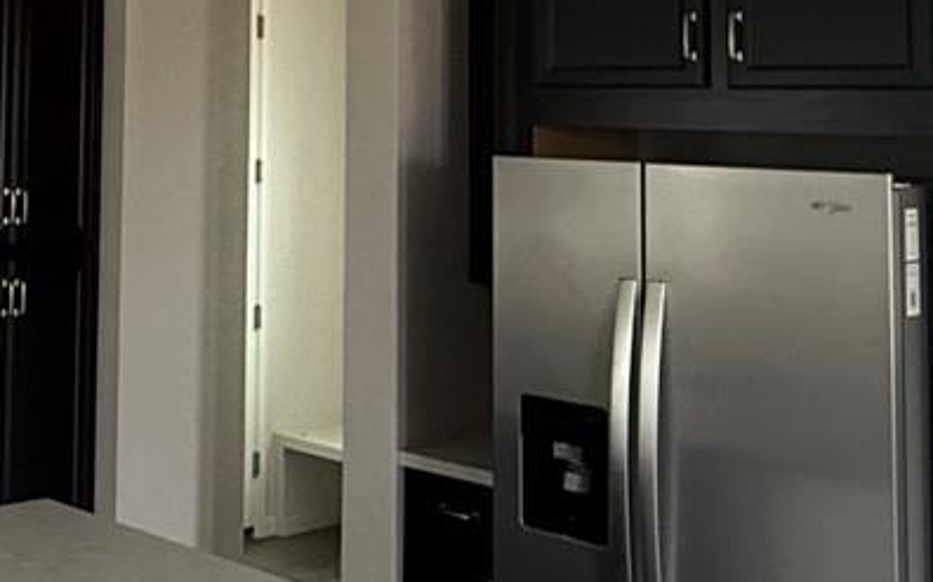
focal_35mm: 60
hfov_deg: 30.8
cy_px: 7
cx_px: -64
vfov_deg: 20.9
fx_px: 1525
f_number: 2.2
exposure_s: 1/64
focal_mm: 2.22
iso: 320
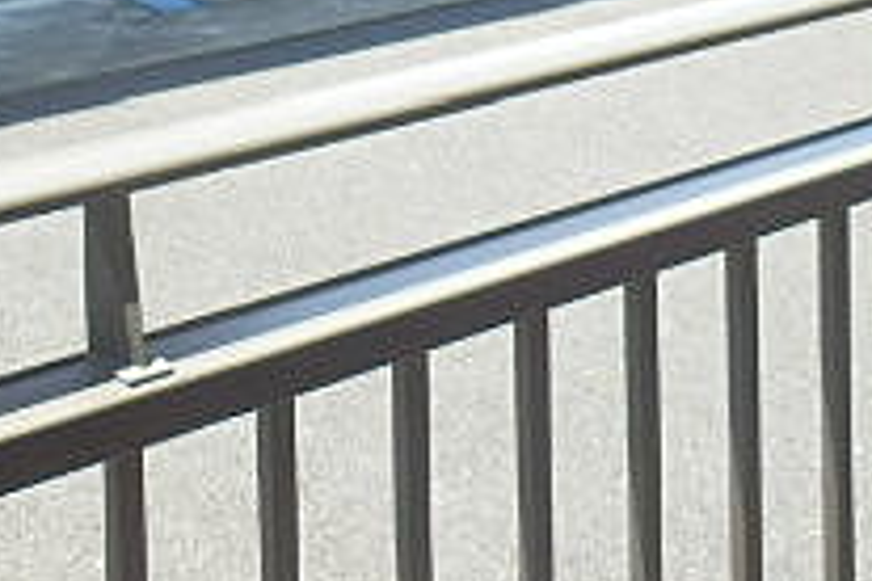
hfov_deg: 26.0
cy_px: -404
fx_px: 1865
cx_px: 236
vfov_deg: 15.6
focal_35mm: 77
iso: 80
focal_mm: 4.2
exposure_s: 1/200
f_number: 3
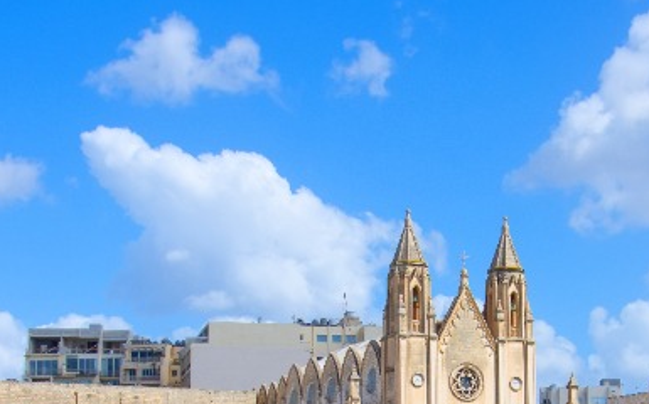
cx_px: 427
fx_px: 1785
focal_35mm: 101
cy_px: 449
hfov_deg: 20.5
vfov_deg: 12.7
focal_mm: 30
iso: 100
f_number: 6.3
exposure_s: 1/800
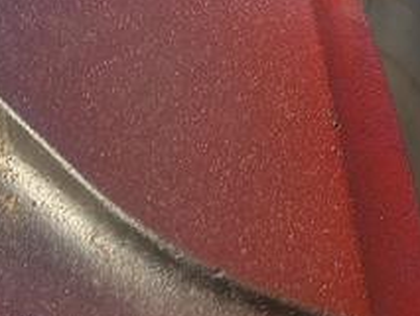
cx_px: -392
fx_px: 1457
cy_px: 77
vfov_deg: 12.3
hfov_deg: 14.1
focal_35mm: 120
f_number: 1.8
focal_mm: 4.65
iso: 50
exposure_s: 1/175
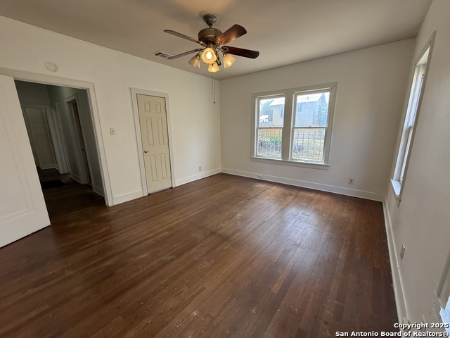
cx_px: 225
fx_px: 182
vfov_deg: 85.7
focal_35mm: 14
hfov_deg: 102.1
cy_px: 169
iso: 80
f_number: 2.2
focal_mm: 2.22
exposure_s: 1/120
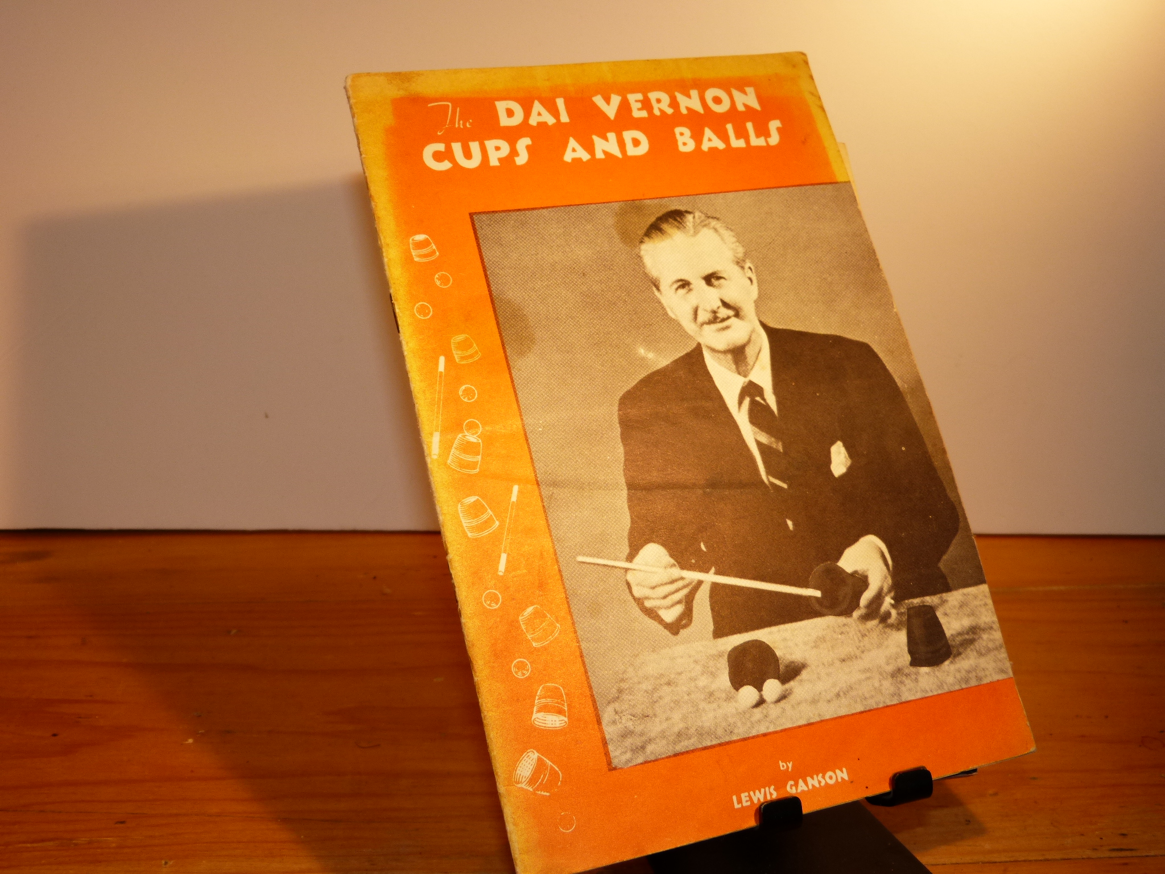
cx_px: 582
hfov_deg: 46.8
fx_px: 1346
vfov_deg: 36.0
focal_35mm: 40
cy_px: 437
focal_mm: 7.1
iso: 100
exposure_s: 1/100
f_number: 3.1
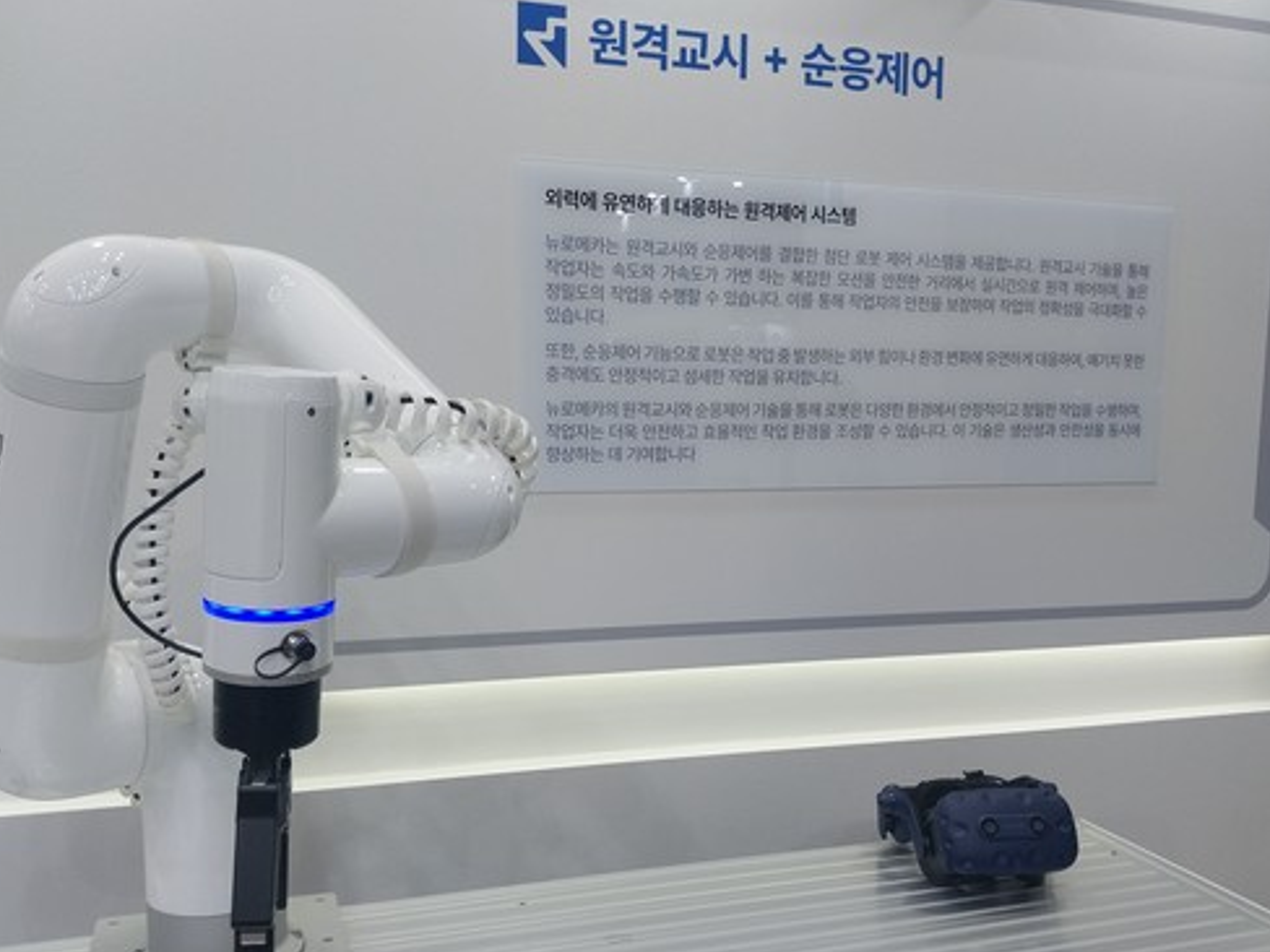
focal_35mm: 32
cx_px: 656
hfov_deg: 56.8
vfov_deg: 44.0
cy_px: 562
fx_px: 1174
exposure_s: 1/60
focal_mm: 4
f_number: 1.8
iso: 40
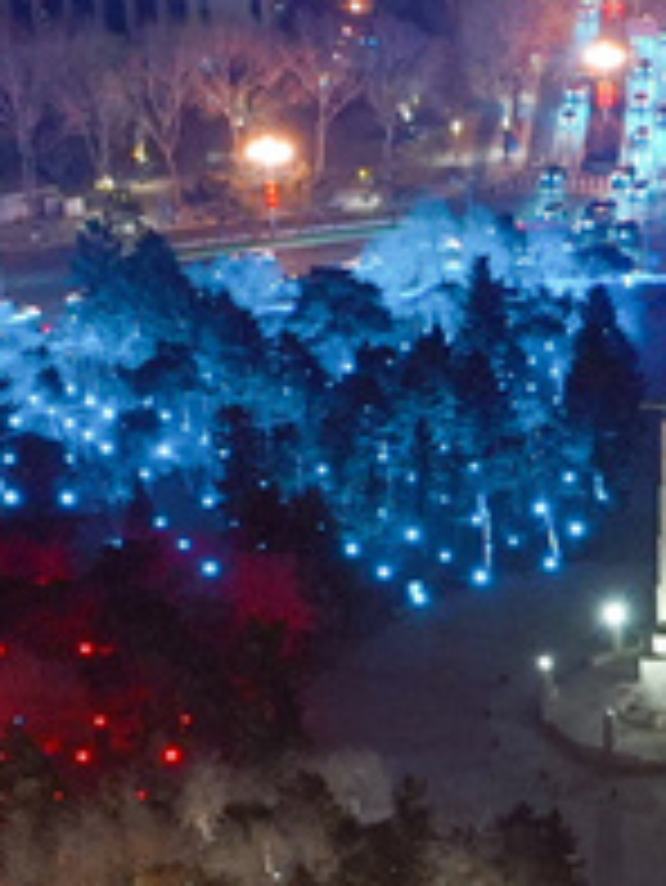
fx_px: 3101
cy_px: 776
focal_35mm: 121
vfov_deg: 16.1
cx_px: 682
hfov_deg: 12.1
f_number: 2.8
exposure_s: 1/15
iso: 400
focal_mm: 10.26
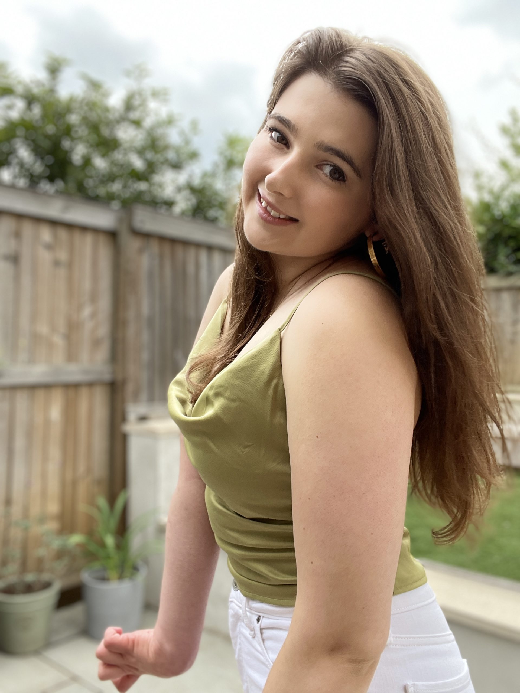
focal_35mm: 30
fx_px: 601
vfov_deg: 60.0
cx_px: 260
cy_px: 346
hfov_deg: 46.8
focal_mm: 2.71
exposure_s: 1/121
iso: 25
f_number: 2.2
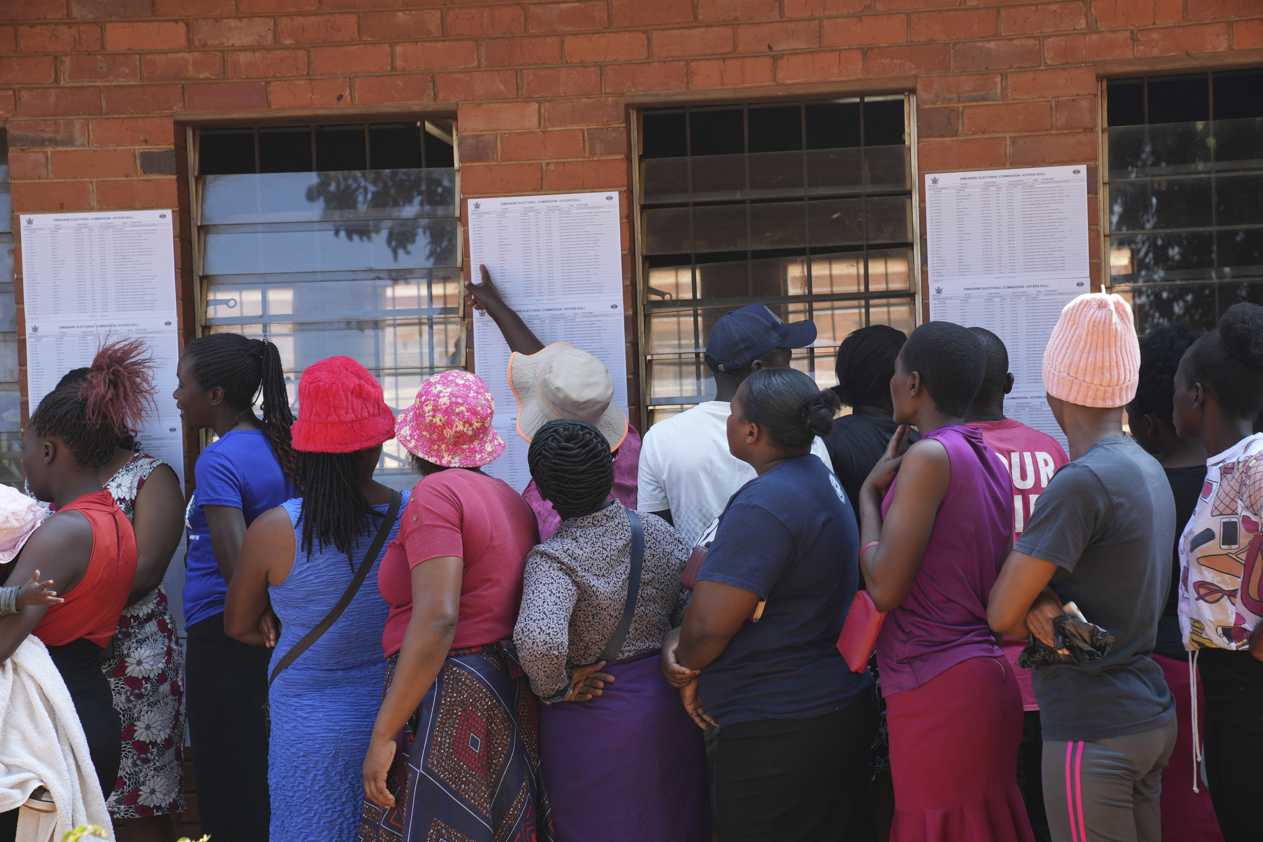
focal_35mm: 69
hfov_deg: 29.2
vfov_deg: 19.7
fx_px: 2421
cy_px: 421
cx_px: 632
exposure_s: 1/250
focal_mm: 69
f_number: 4.5
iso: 400
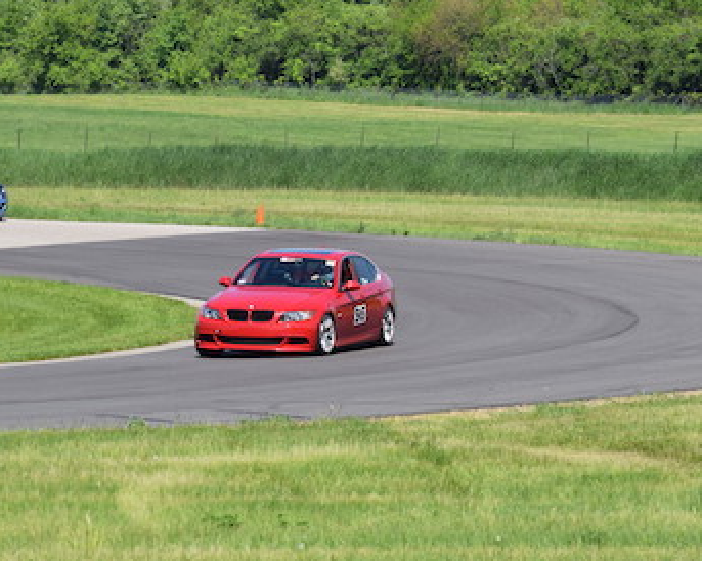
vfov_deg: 5.0
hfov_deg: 6.3
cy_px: 294
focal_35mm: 308
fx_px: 6396
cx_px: 330
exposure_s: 1/1600
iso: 400
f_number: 7.1
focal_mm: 150
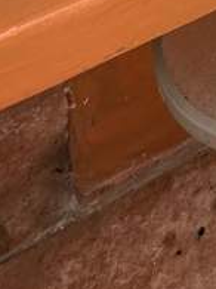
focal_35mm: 87
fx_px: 725
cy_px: -501
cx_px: 526
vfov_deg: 12.8
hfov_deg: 12.8
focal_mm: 2.22
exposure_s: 1/416
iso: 40
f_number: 2.2
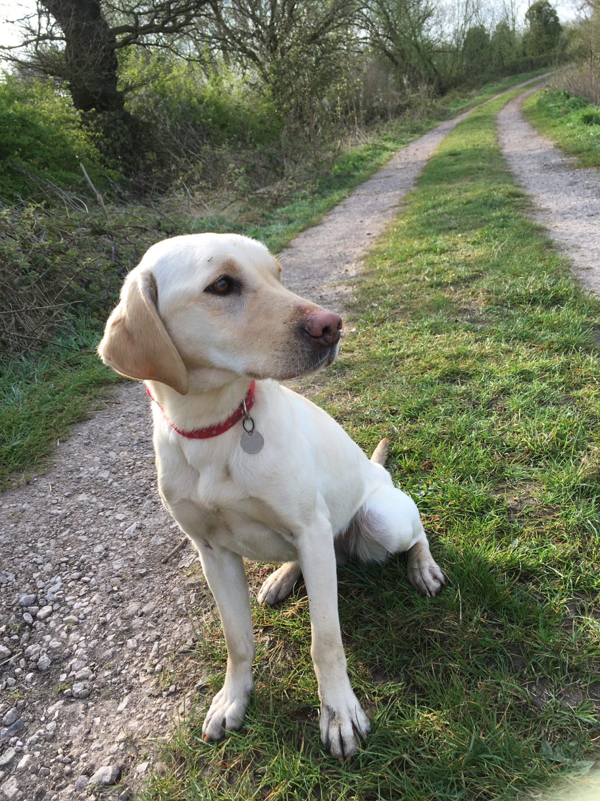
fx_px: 670
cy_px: 400
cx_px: 300
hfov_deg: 48.2
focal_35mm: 29
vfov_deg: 61.7
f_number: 2.2
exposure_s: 1/460
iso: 25
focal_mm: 4.15
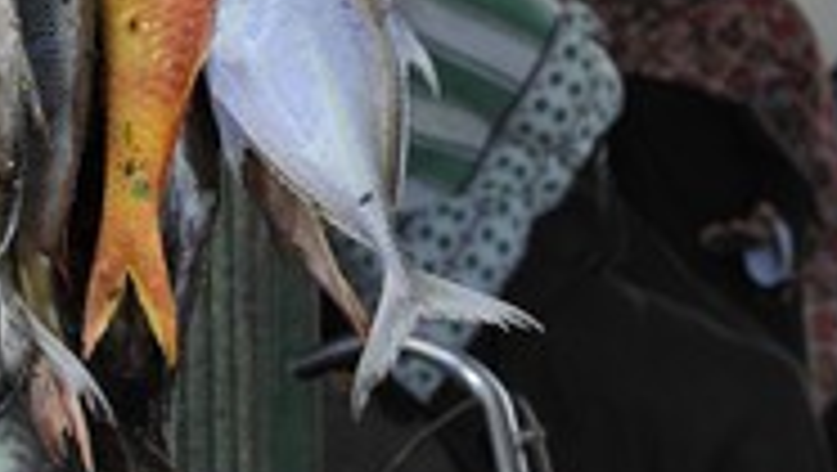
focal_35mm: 130
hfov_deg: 16.4
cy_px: -54
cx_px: 194
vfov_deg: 9.3
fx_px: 2888
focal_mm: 55
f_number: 5.6
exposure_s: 1/100
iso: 400
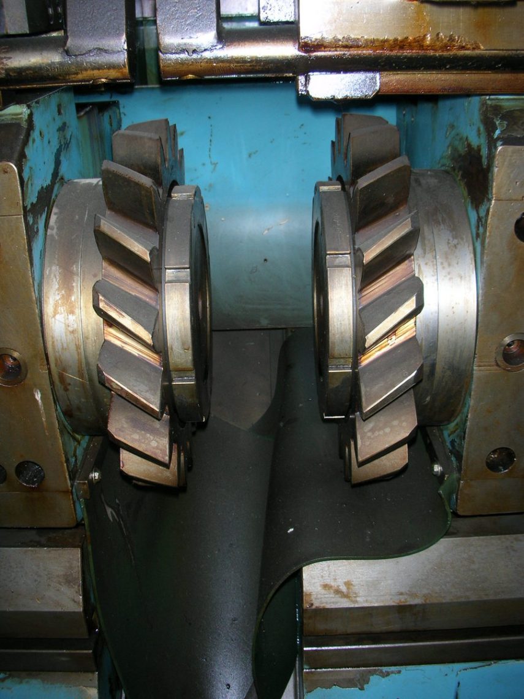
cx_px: 262
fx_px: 706
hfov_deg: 40.7
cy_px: 350
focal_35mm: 35
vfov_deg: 52.6
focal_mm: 5.8
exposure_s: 1/60.1
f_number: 3
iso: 50
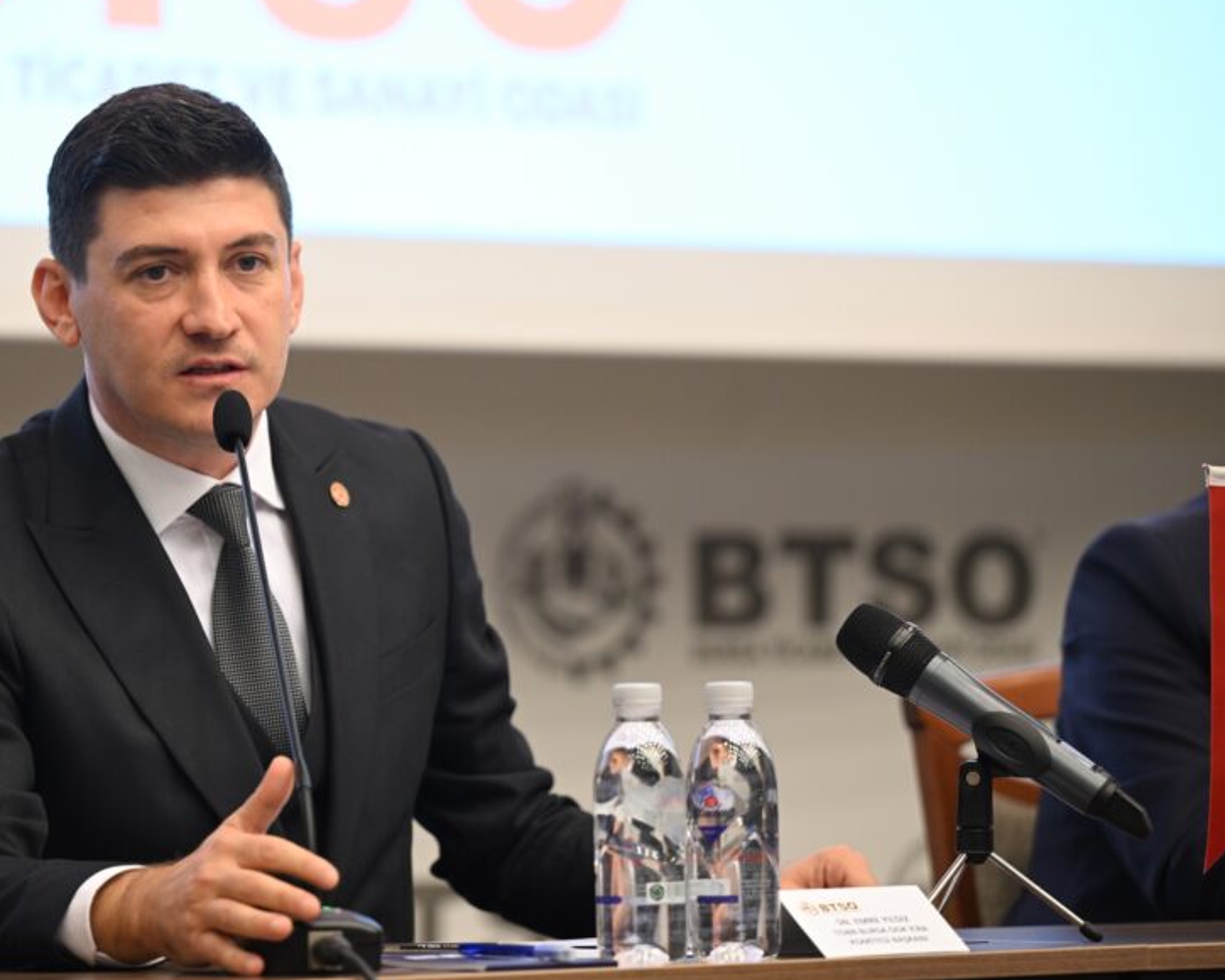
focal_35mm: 179
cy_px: 472
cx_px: 375
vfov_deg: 8.6
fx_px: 6490
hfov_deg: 10.8
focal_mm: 135
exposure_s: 1/100
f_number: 2.8
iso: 1000
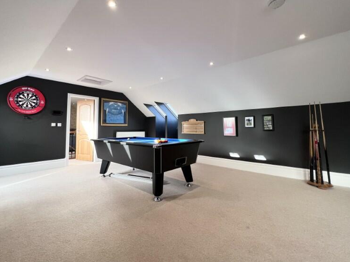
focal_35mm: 15
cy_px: 120
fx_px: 152
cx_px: 171
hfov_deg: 98.1
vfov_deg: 81.6
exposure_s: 1/99
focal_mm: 1.57
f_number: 1.8
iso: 80
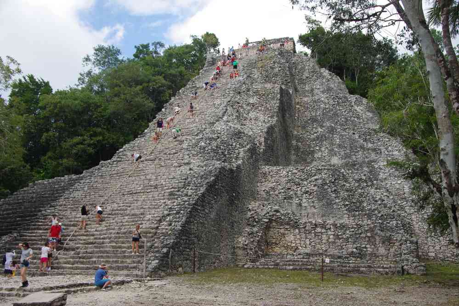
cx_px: 230
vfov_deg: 31.2
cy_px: 153
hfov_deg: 45.4
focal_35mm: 43
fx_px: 548
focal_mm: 29.4
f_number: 9
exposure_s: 1/60
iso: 200
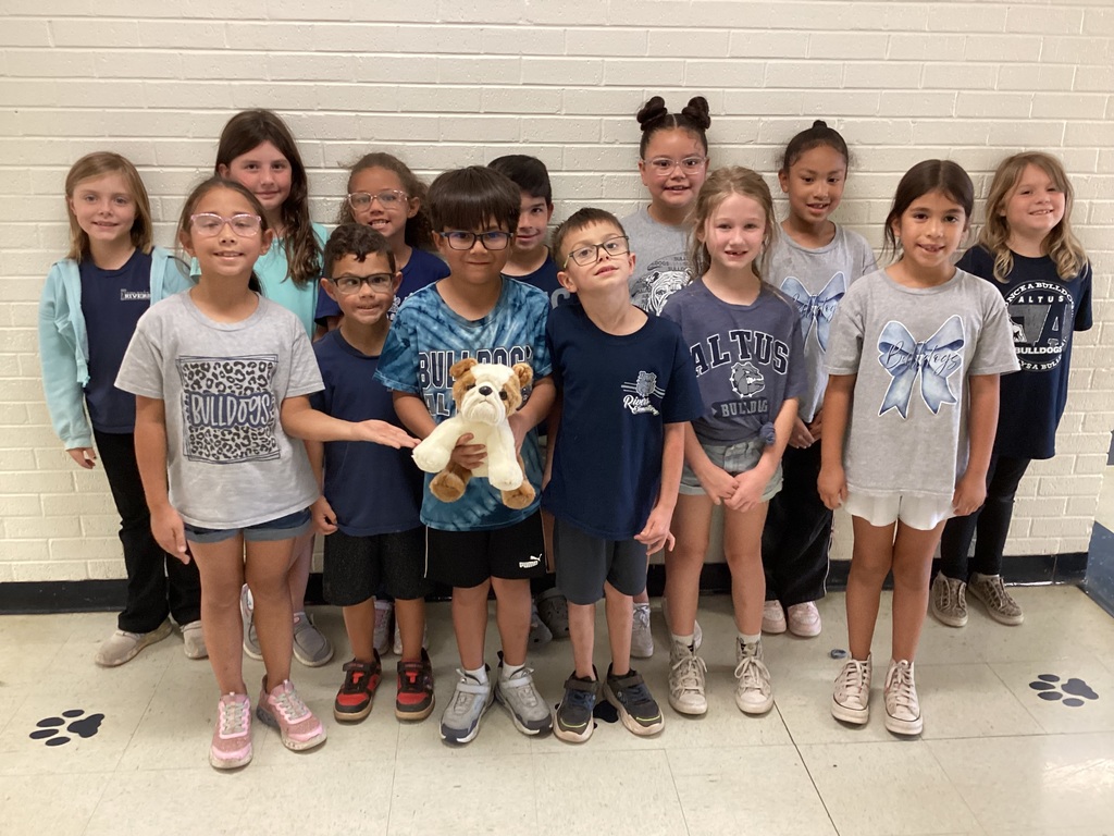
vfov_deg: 45.4
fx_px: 998
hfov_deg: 58.4
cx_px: 557
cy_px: 418
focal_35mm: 31
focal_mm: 3.3
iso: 400
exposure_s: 1/60
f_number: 2.4
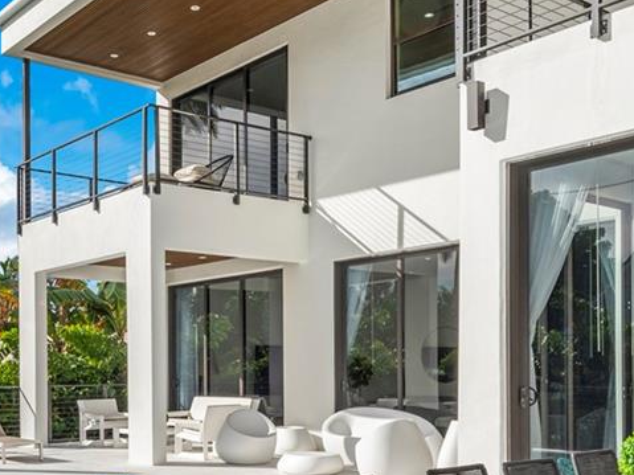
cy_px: 382
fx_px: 824
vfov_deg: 31.3
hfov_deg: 41.1
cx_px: 171
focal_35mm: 45
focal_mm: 14
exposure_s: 1/400
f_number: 13
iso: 100
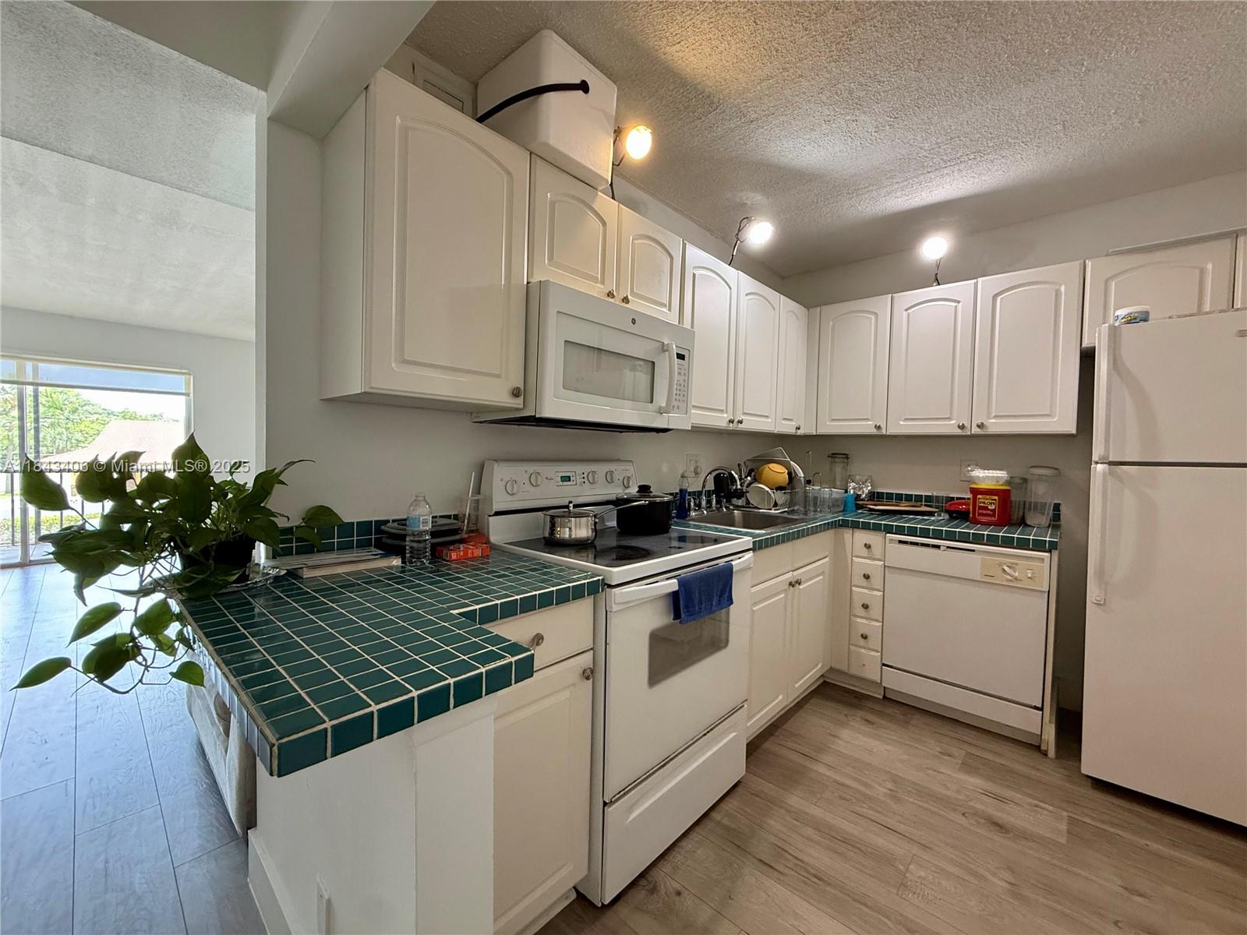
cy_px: 468
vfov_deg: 85.7
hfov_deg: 102.1
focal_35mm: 14
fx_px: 504
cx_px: 624
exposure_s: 1/60
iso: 320
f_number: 2.2
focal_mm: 2.22
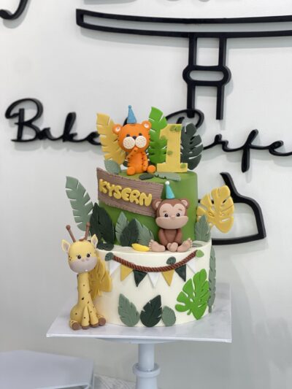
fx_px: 720
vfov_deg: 30.3
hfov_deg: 22.9
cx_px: 146
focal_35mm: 64
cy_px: 194
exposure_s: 1/100
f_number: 2.2
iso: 160
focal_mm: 7.5
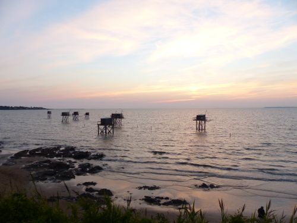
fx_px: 214
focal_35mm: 25
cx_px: 148
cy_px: 112
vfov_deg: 54.9
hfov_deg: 69.4
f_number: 2.8
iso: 400
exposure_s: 1/250
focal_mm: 4.5
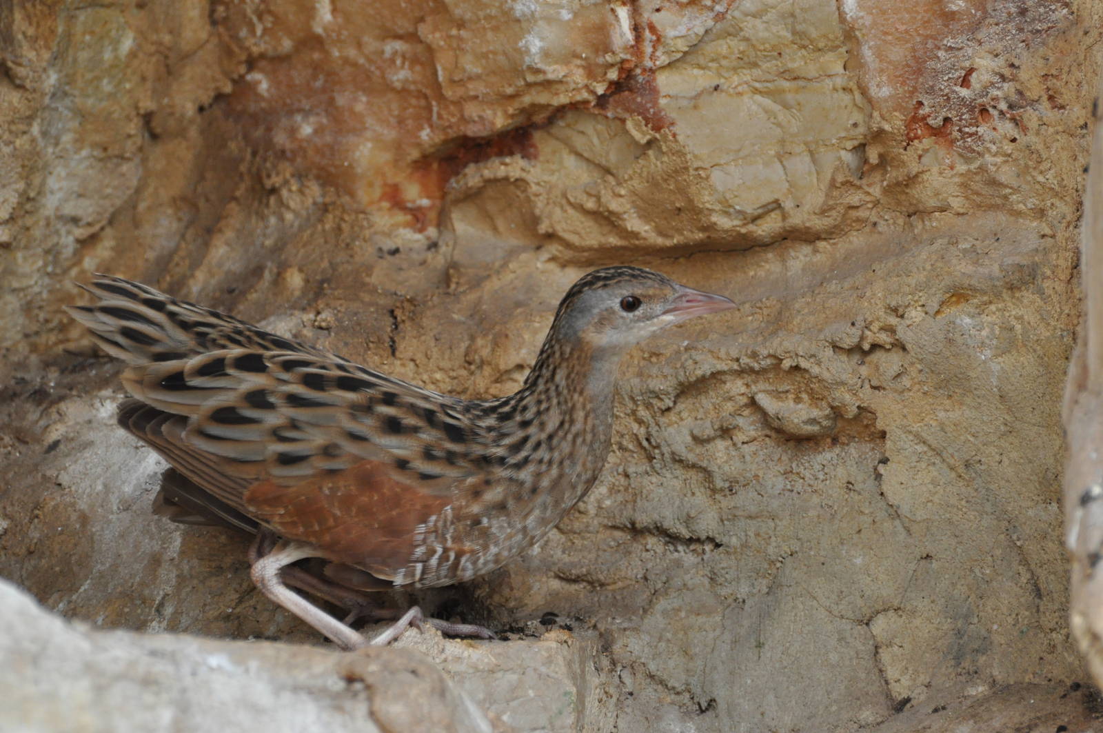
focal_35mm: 330
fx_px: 10099
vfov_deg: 4.2
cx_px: 552
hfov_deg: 6.3
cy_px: 366
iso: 1100
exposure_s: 1/500
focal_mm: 220
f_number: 5.3
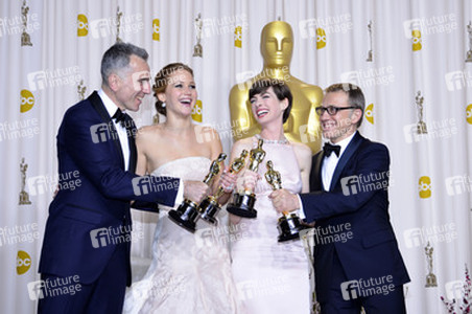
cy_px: 157
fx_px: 943
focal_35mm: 72
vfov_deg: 18.9
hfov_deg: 28.1
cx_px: 236
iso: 500
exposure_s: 1/250
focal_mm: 48
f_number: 6.3
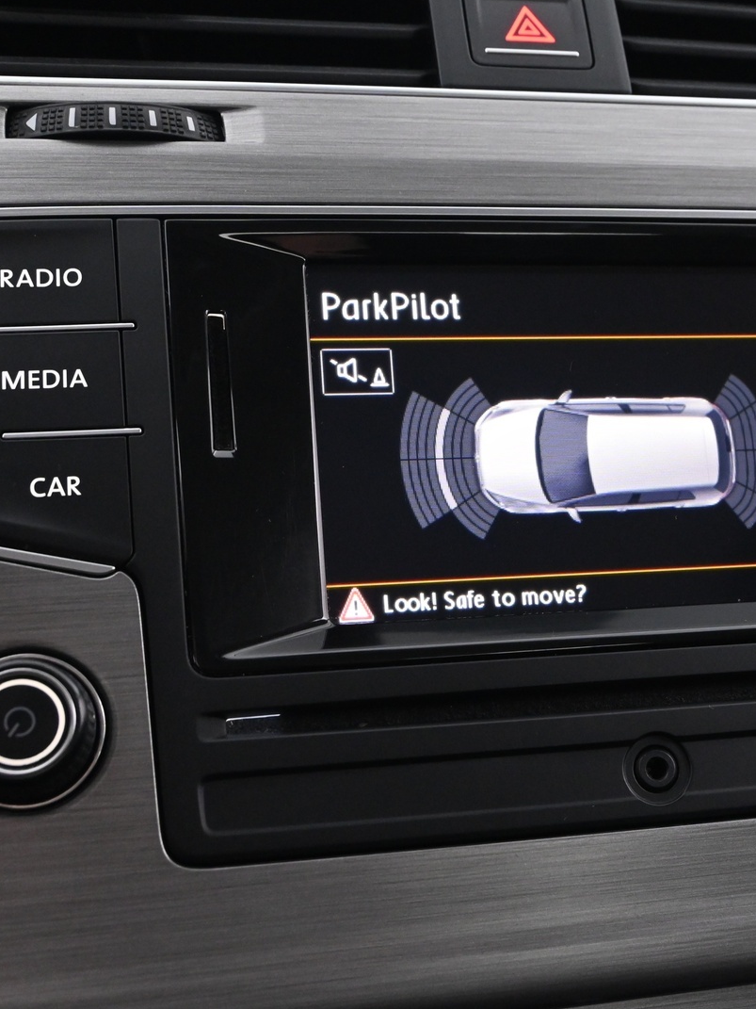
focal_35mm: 49
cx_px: 544
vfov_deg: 38.8
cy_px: 502
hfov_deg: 29.3
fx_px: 1430
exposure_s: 1/13
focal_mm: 22.5
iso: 2500
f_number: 5.6
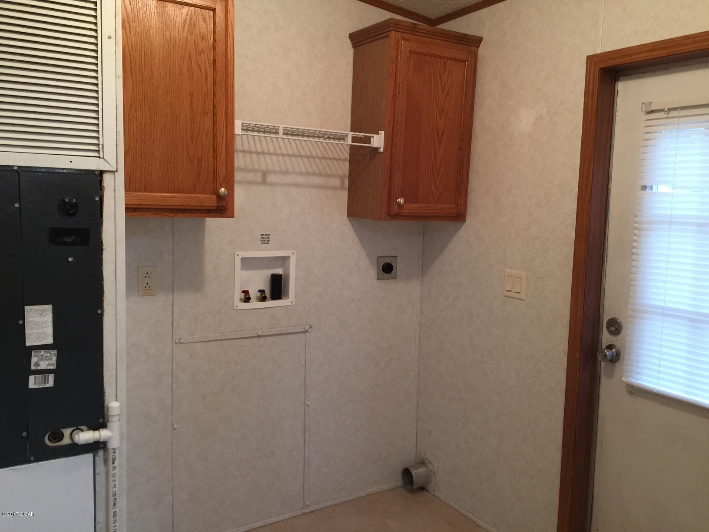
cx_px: 354
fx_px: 594
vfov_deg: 48.2
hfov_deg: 61.7
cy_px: 266
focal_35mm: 29
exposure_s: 1/15
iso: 100
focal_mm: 4.15
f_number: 2.2
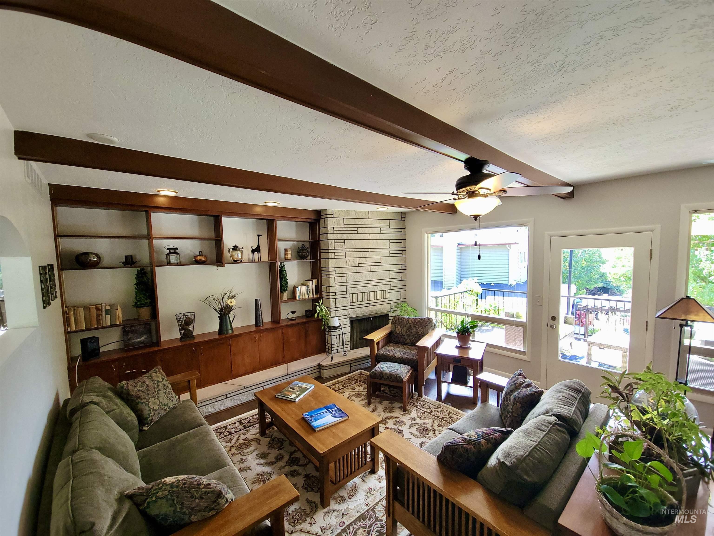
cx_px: 357
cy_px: 268
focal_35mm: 13
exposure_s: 1/60
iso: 125
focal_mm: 2.2
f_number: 2.2
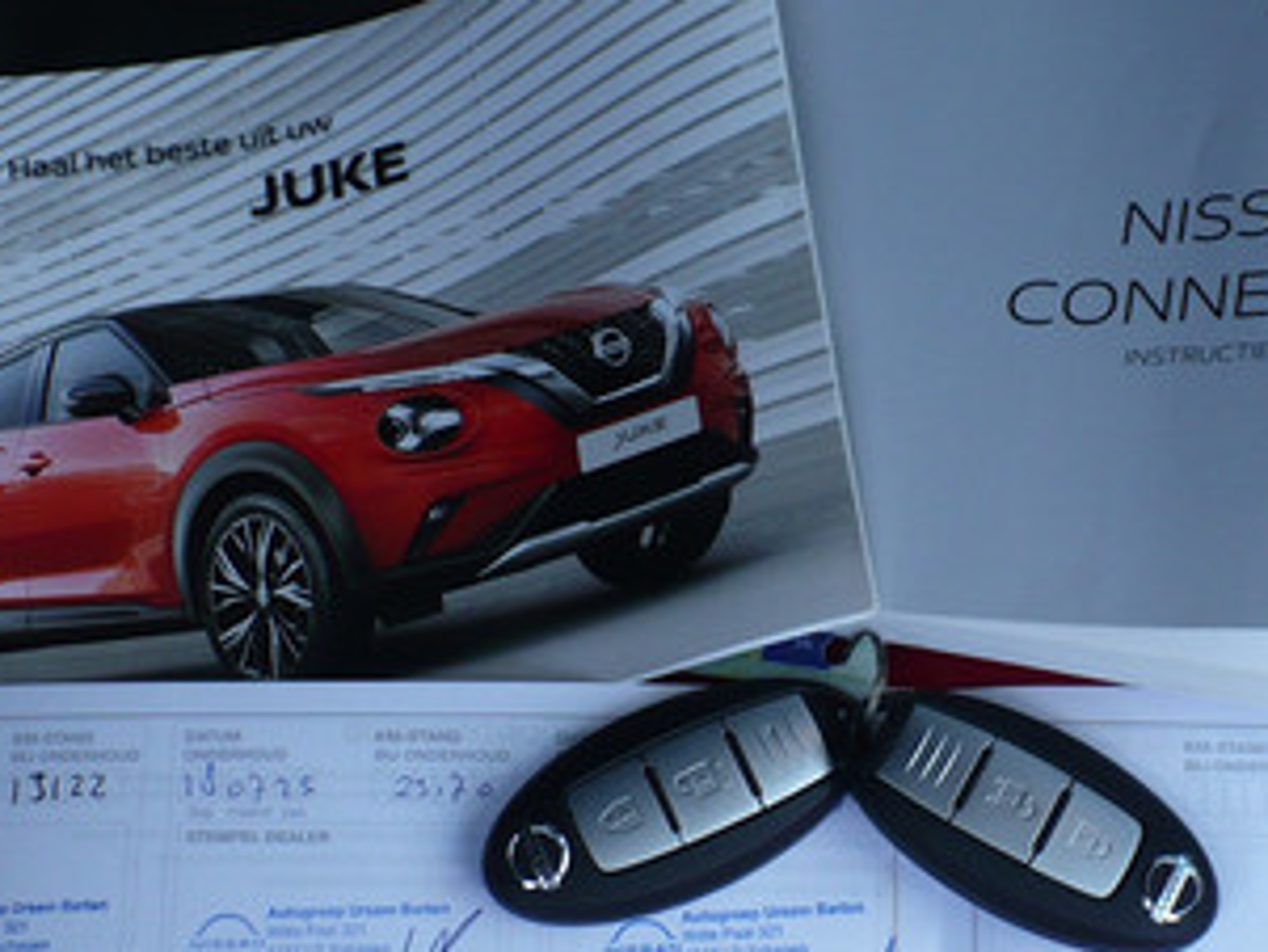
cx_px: 880
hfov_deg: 23.4
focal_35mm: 83
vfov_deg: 17.7
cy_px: 657
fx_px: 3042
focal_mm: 6.1
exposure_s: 1/160
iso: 100
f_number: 2.8
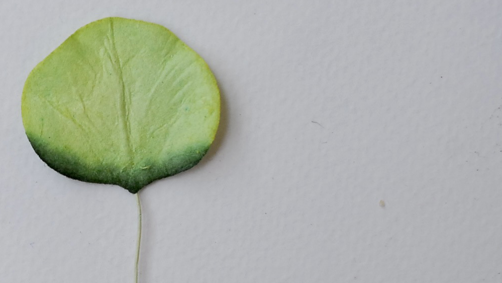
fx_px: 1624
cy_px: 242
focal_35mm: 122
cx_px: 27
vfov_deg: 9.9
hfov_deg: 17.3
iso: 640
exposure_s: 1/200
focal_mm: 40
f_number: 5.6
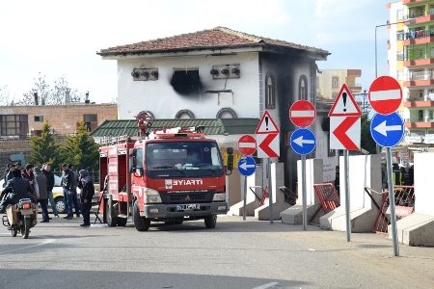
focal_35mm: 78
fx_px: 940
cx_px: 217
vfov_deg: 17.5
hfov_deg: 26.0
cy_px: 144
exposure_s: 1/160
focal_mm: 52
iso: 100
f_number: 6.3
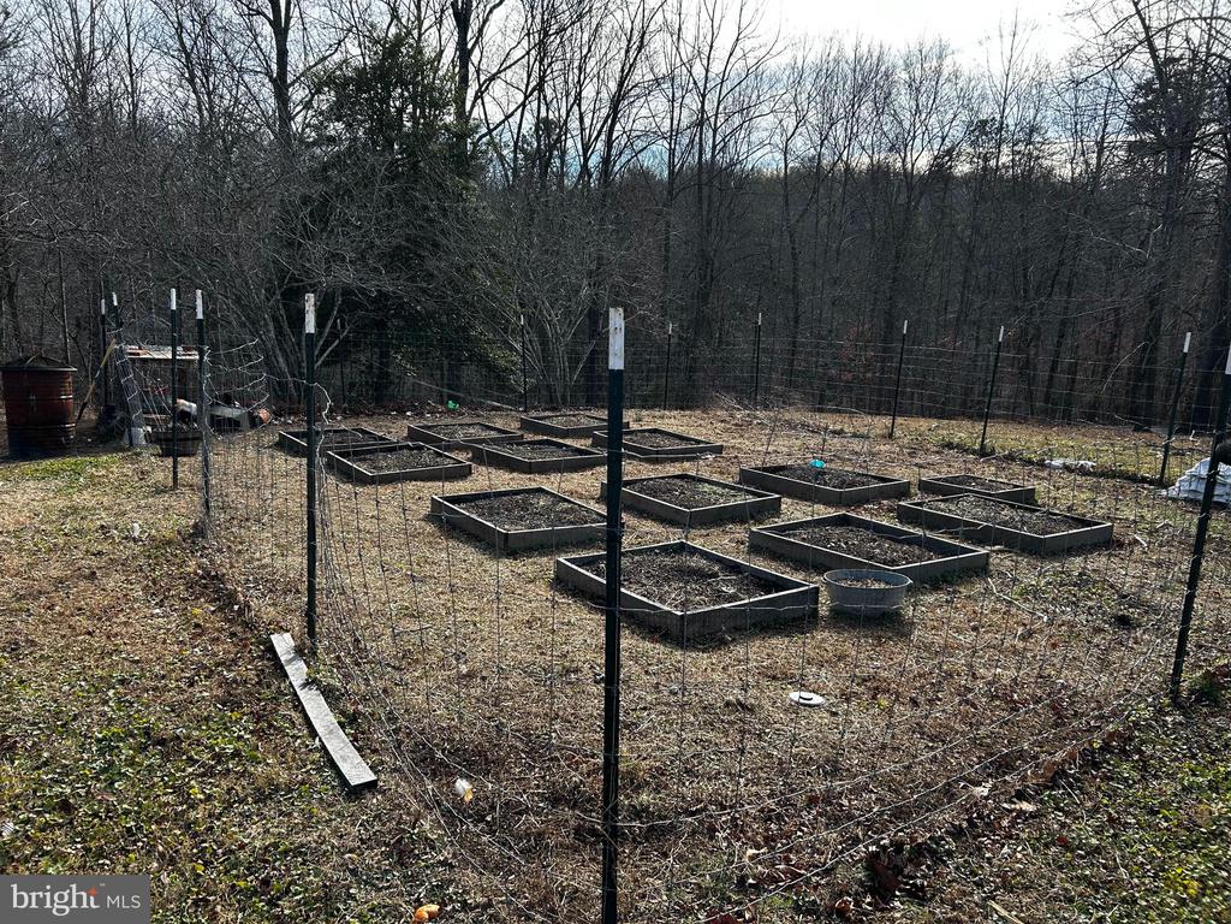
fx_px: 925
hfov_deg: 67.3
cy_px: 462
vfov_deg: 53.1
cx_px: 616
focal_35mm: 26
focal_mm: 5.7
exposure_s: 1/1344
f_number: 1.5
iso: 50
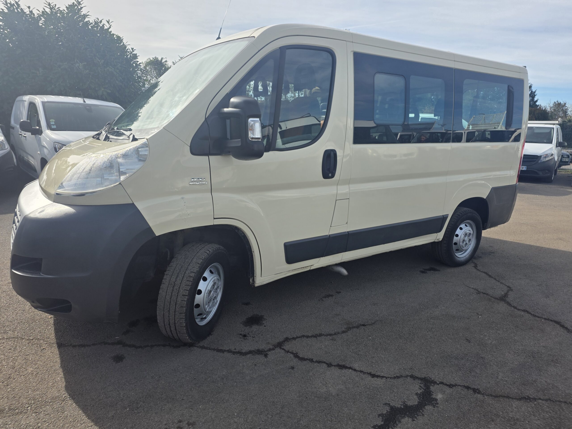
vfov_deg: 58.9
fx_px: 380
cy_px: 214
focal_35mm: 23
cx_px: 286
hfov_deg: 73.9
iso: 80
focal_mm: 6.25
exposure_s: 1/4650
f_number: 1.7
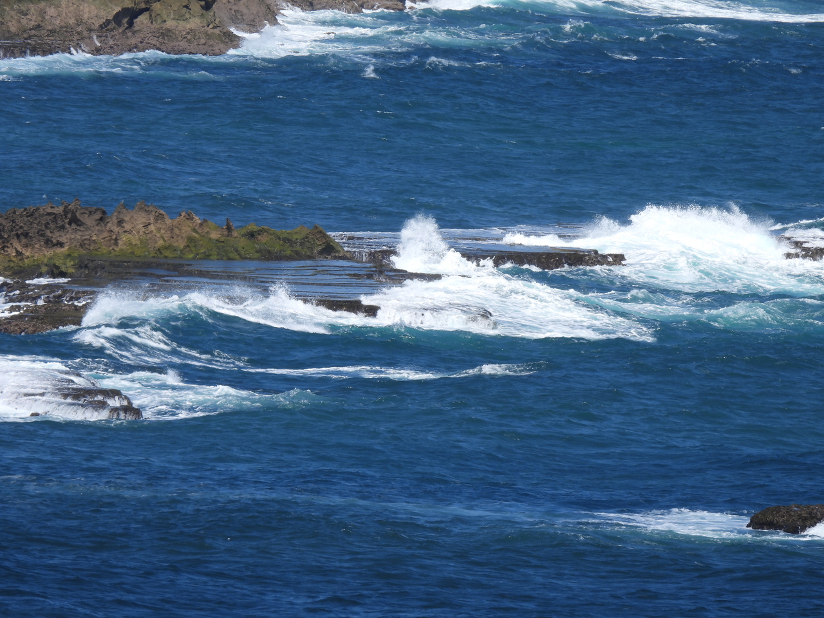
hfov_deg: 2.1
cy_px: 309
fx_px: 22614
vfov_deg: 1.6
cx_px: 412
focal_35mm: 950
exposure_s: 1/640
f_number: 5.6
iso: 100
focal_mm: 170
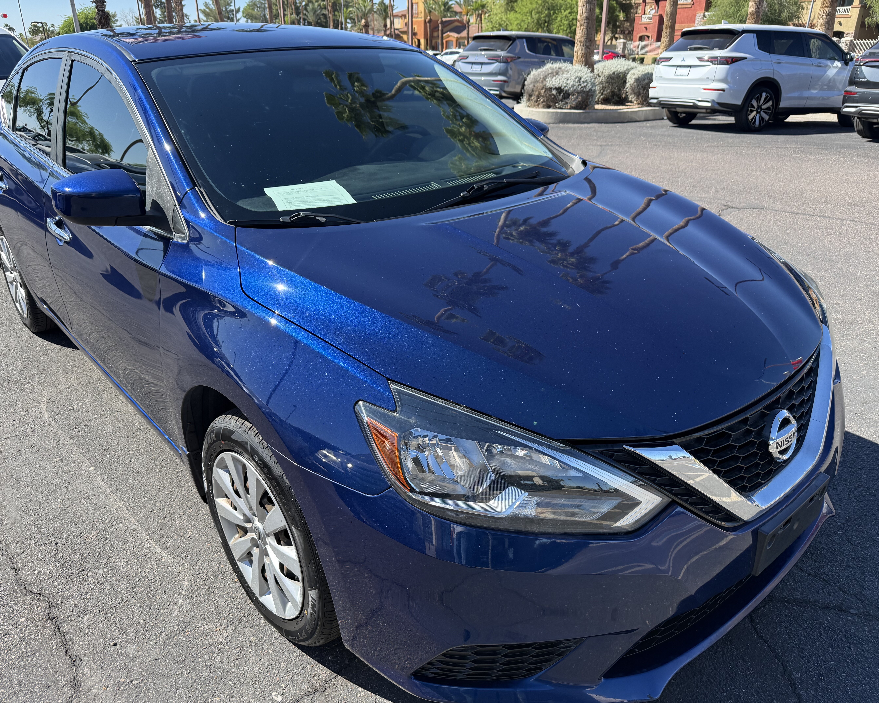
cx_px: 411
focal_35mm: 25
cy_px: 352
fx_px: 650
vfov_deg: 56.8
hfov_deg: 68.0
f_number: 1.78
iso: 100
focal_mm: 6.76
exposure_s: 1/1949
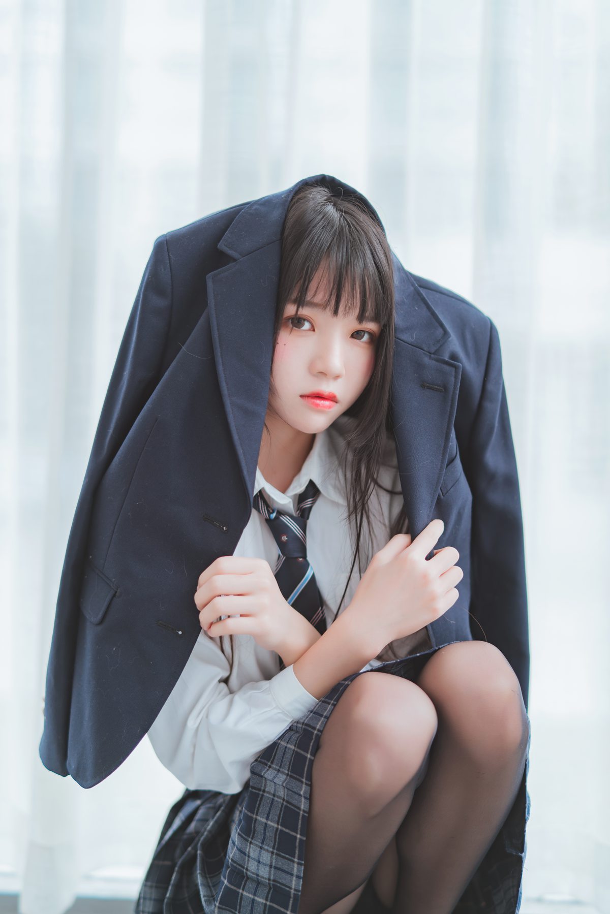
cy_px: 457
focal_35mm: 50
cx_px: 305
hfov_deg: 27.0
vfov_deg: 39.6
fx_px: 1270
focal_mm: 50
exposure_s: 1/250
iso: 100
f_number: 1.4
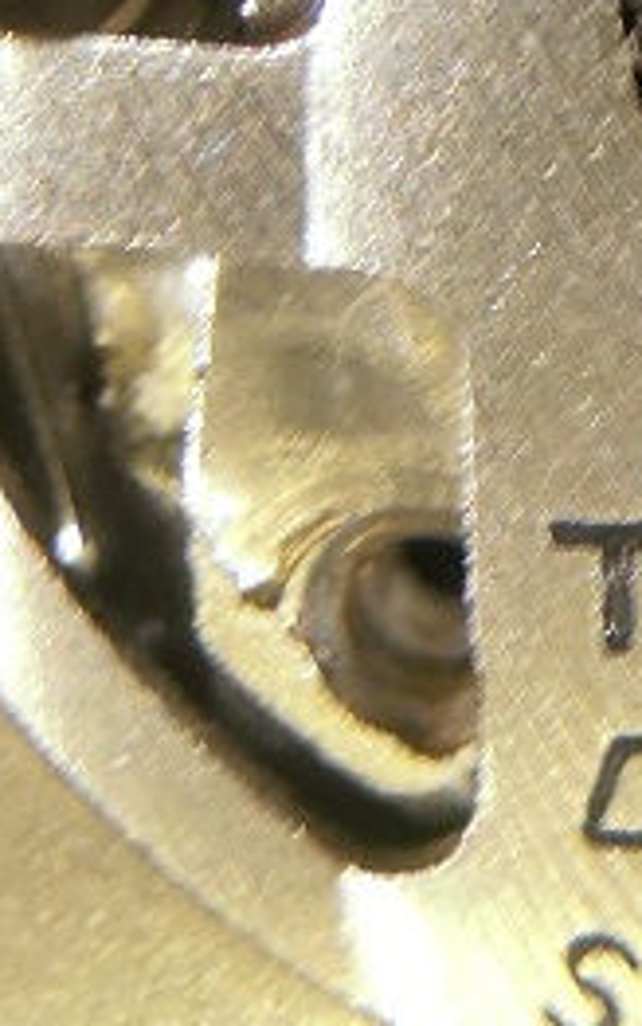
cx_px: 1186
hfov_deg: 7.4
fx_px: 4782
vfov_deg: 12.0
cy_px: -196
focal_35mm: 171
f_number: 3.6
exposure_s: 1/5
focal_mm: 5.93
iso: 125
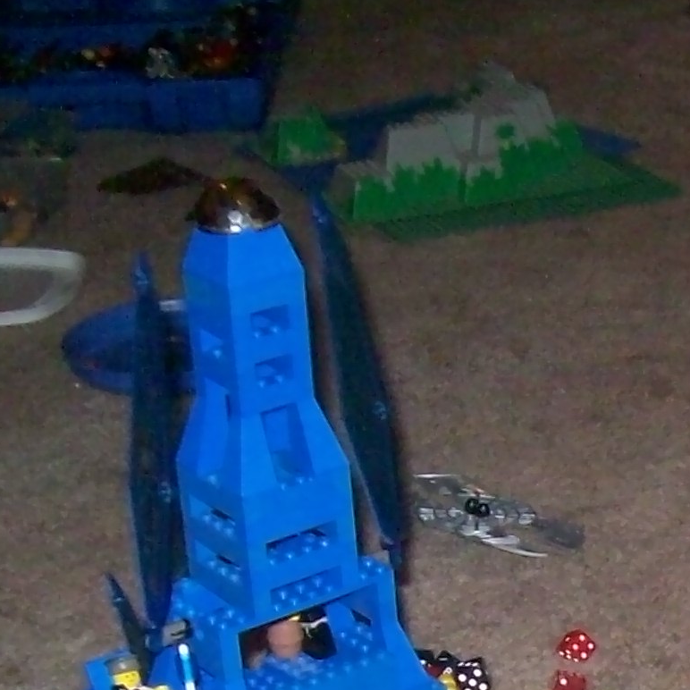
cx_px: 972
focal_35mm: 106
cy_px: 861
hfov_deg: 15.4
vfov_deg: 15.7
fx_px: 2390
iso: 160
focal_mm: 6
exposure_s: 1/64
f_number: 2.7
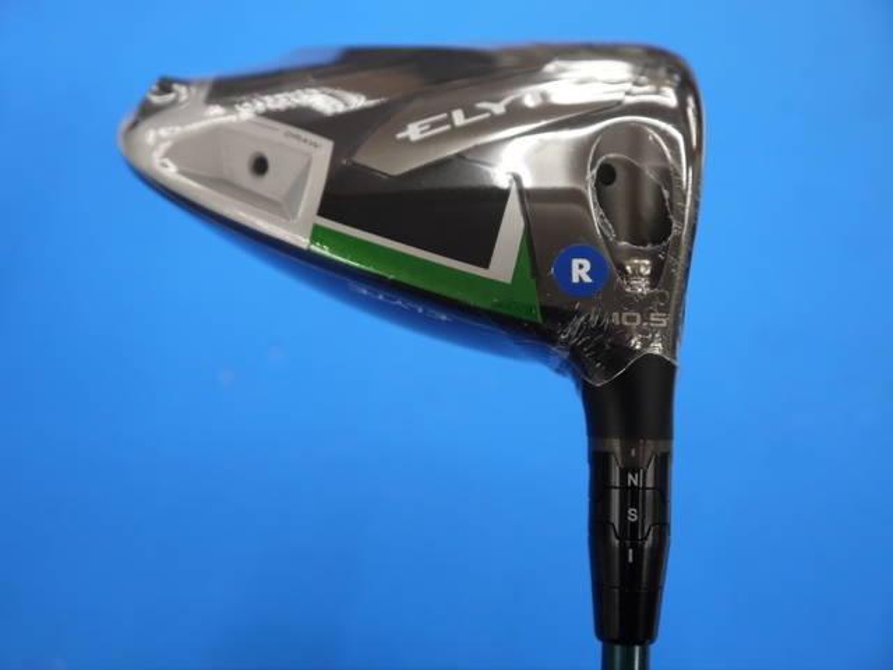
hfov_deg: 36.8
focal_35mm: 52
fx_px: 1341
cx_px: 446
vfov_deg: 28.0
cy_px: 335
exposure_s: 1/125
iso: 320
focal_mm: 26
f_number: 4.7
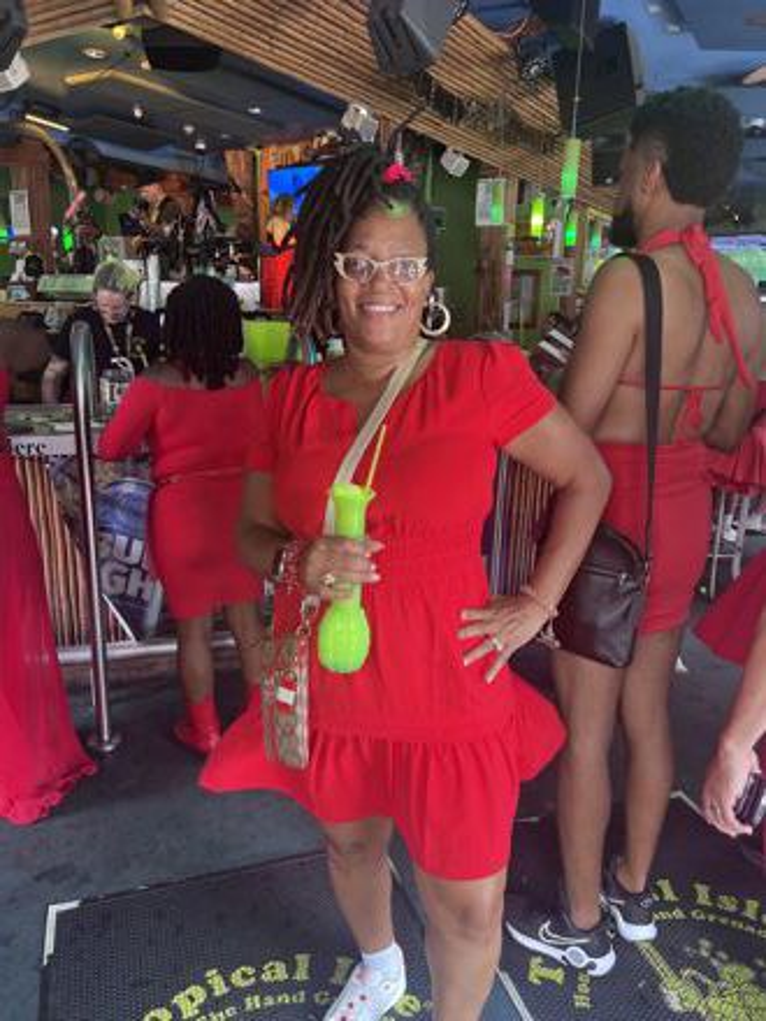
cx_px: 383
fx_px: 767
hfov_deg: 53.1
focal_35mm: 26
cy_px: 510
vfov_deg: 67.3
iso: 125
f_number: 1.5
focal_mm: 5.7
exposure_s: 1/120
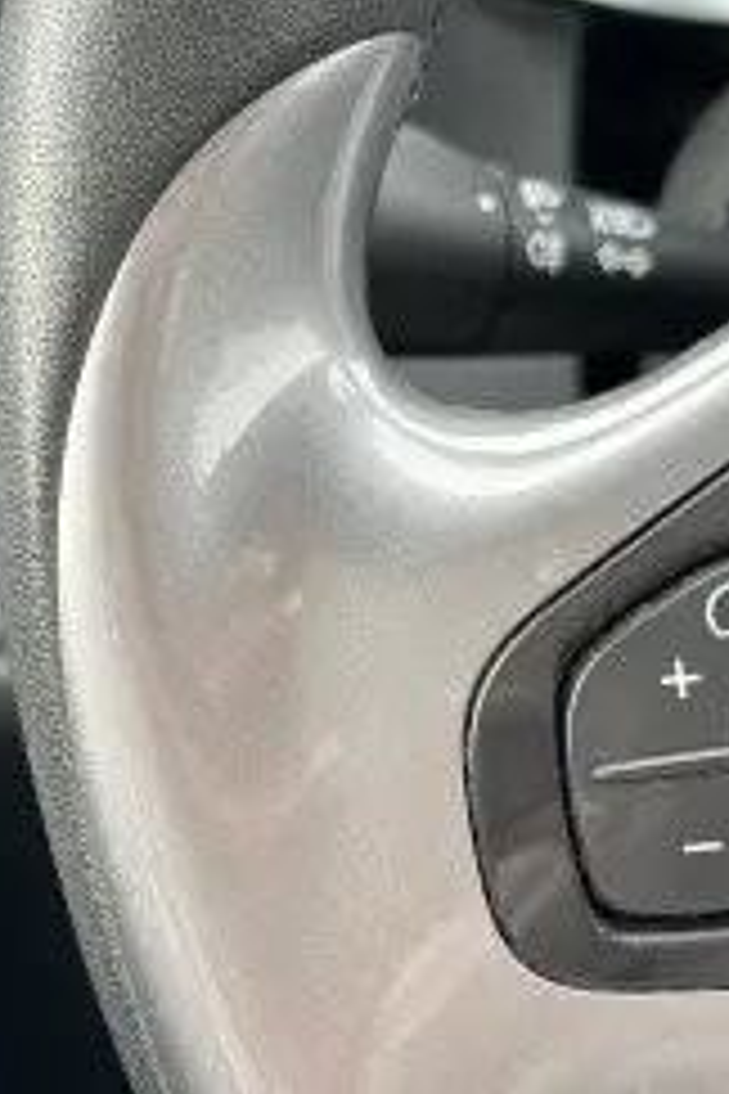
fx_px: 2248
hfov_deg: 18.2
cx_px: 140
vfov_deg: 27.3
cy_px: 491
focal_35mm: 74
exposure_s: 1/121
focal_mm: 6.86
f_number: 1.78
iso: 100
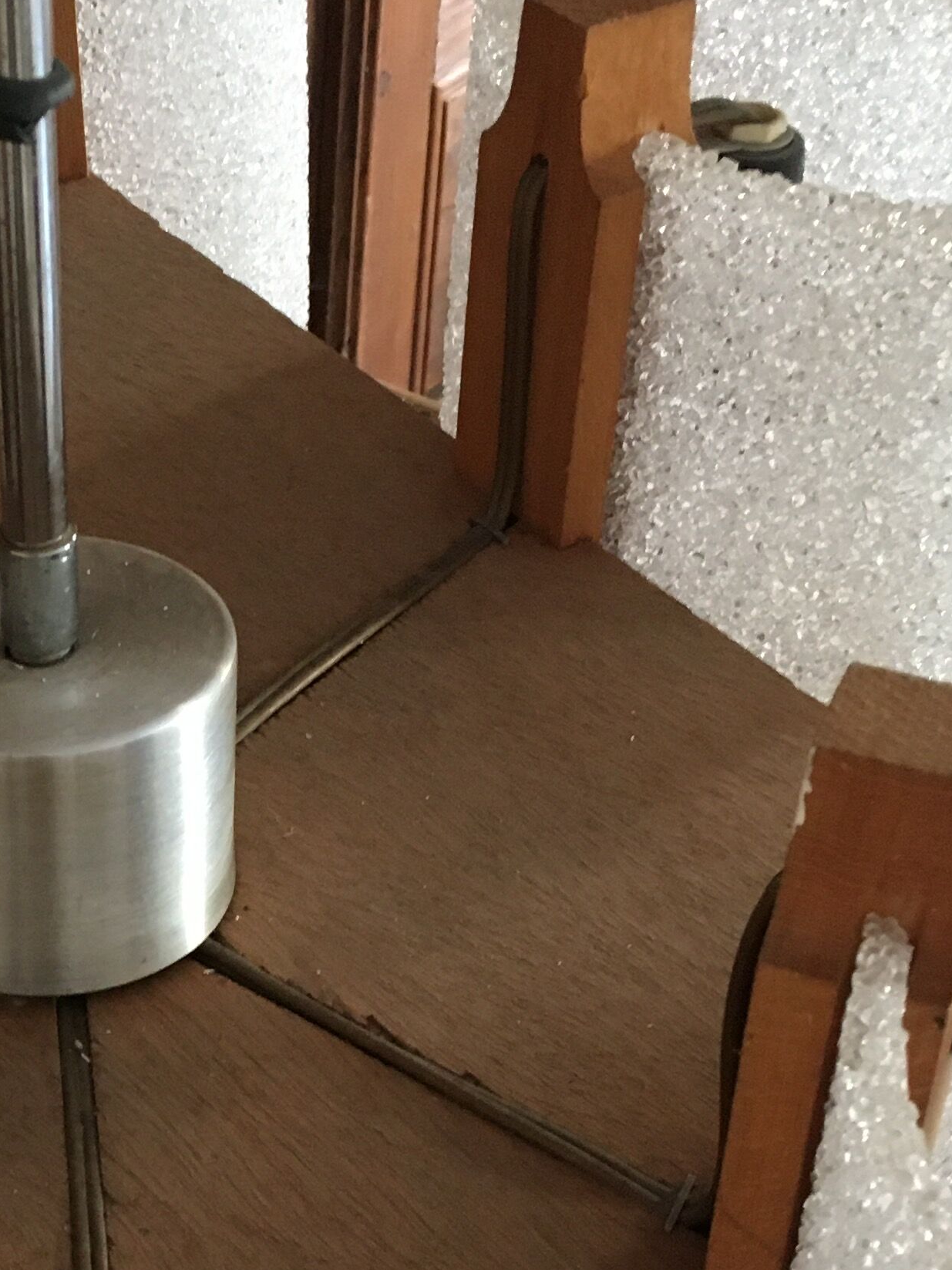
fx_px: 2604
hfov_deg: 20.0
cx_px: -45
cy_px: 1059
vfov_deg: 26.8
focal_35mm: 71
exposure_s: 1/33
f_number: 2.2
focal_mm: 4.15
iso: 200
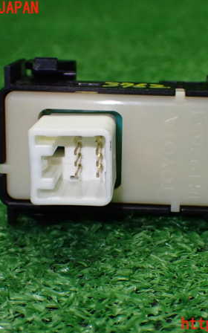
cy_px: 166
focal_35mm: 71
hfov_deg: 18.3
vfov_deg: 29.0
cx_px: 126
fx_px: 644
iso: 640
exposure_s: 1/200
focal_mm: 9.01
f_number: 3.2
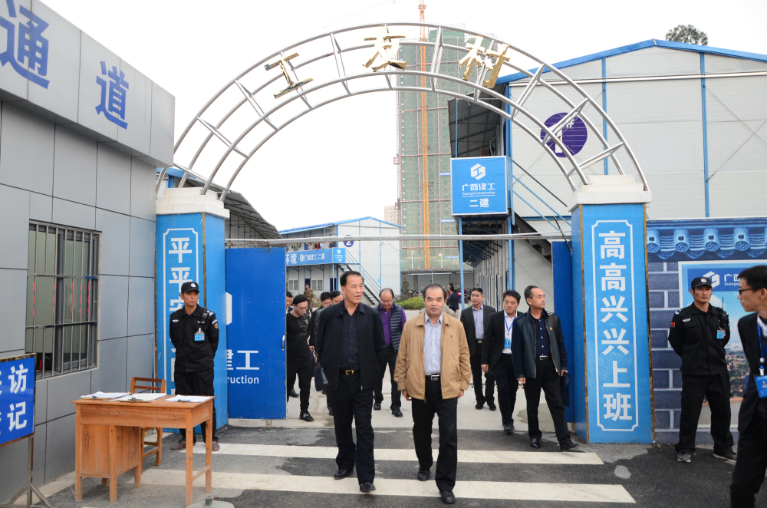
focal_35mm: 27
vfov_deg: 47.7
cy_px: 254
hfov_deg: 67.5
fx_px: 574
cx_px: 384
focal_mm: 18
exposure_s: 1/50
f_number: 3.5
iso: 1250
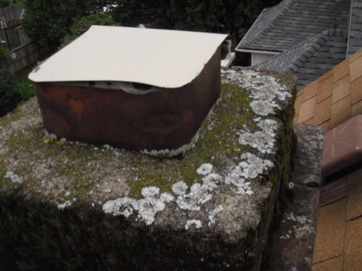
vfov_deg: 37.7
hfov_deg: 49.0
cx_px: 181
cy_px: 136
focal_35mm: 38
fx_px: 397
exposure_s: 1/200
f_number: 6.6
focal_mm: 6.7
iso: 100
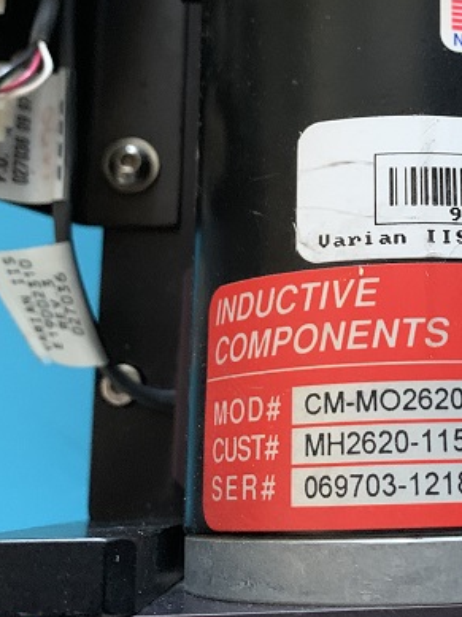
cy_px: 228
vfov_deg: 35.4
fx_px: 963
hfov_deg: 26.1
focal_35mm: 54
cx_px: 422
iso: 500
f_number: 1.8
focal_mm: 4.25
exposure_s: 1/30
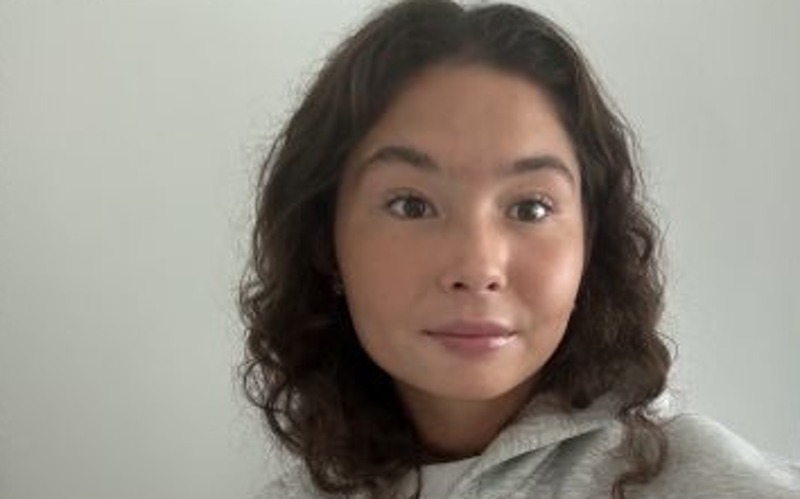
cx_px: 502
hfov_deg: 60.4
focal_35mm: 31
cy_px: 367
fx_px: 676
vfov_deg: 39.6
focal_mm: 2.69
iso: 320
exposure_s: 1/43
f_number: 1.9
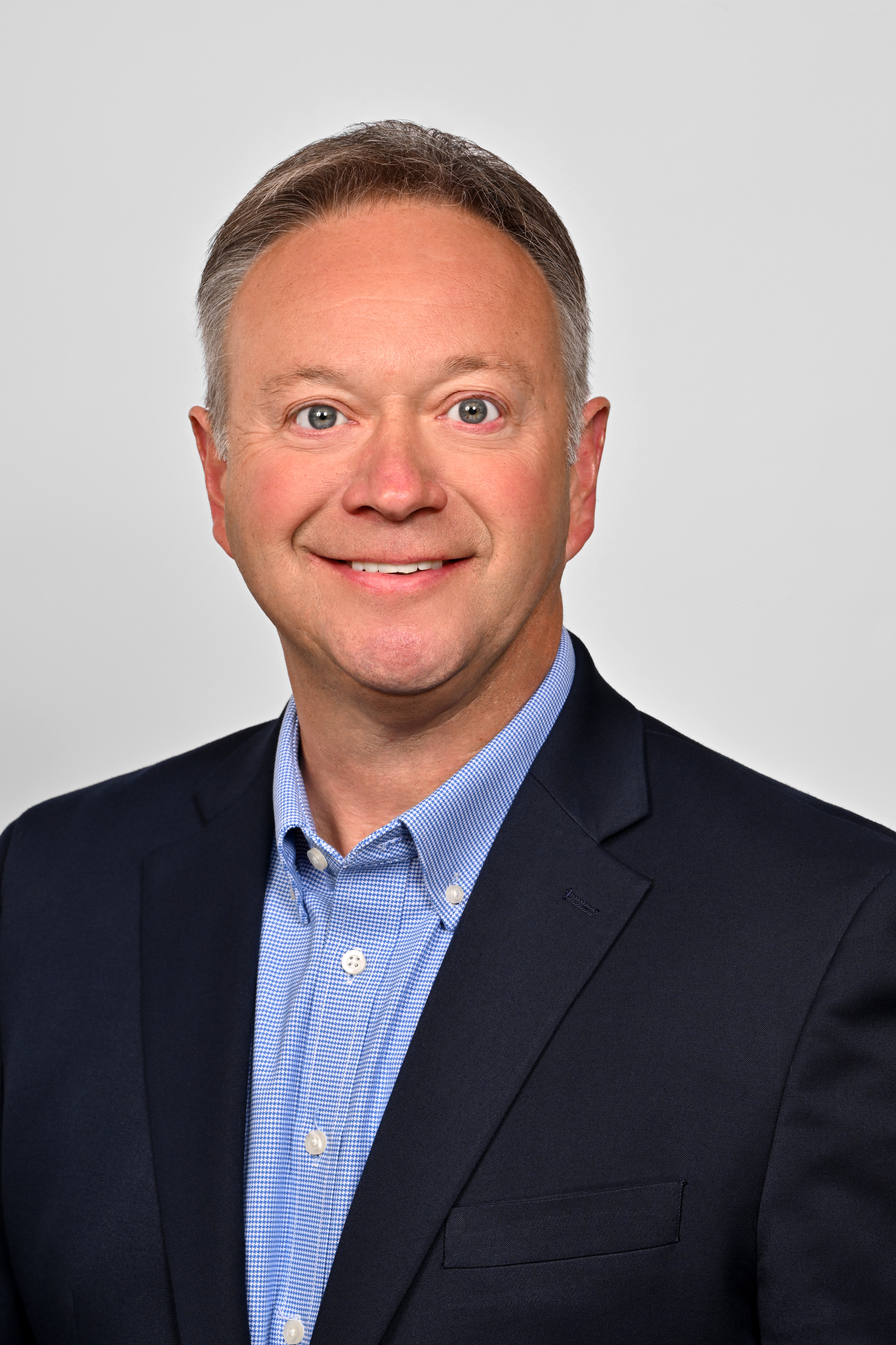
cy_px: 672
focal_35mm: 145
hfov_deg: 9.5
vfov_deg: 14.2
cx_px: 448
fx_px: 5413
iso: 64
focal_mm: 145
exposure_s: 1/160
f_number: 14
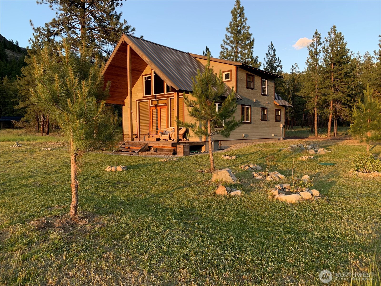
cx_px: 190
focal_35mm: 26
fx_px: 286
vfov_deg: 53.1
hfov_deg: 67.3
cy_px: 143
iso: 25
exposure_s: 1/332
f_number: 1.8
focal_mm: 4.25
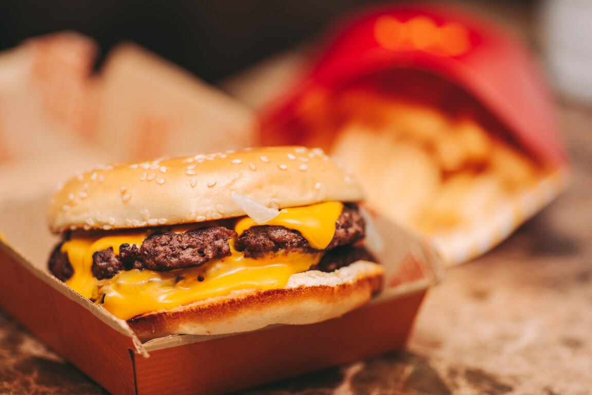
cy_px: 198
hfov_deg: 20.4
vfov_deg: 13.7
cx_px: 296
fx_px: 1645
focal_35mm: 100
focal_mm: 100
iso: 250
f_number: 3.5
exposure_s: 1/125
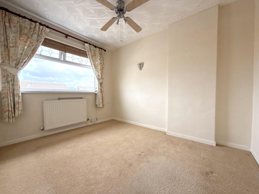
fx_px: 105
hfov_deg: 102.1
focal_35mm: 14
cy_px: 97
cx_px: 130
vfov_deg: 85.7
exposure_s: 1/129
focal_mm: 2.22
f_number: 2.2
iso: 64
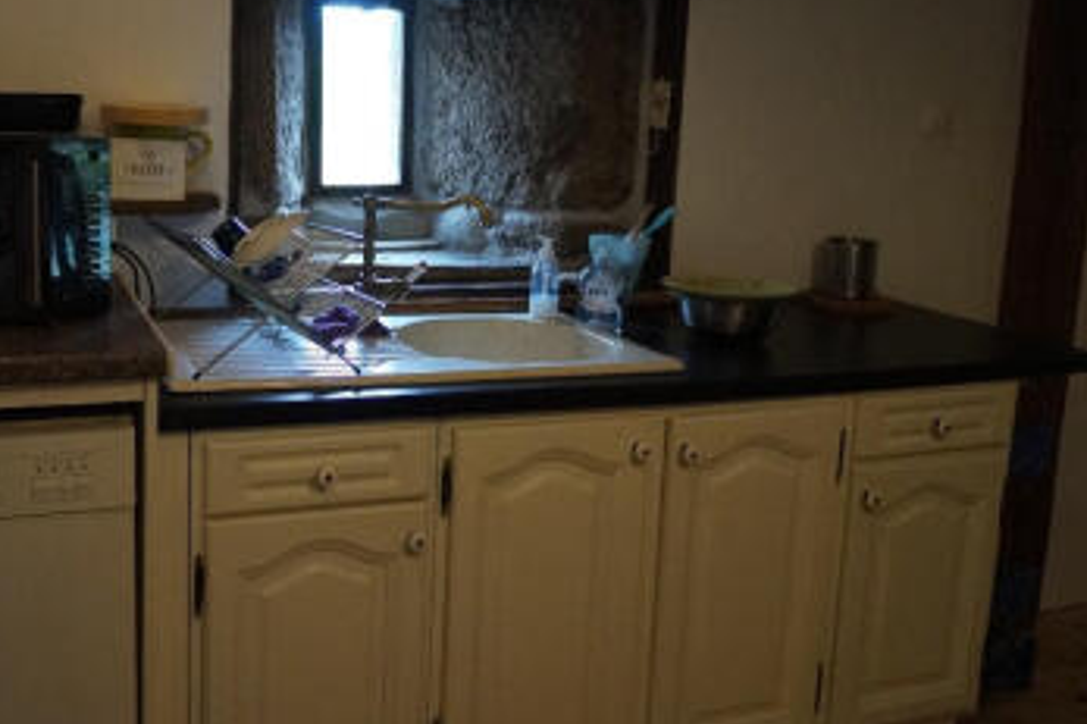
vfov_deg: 35.7
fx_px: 1117
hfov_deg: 51.2
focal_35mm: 37
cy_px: 271
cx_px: 382
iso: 3200
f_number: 3.5
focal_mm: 18
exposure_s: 1/160
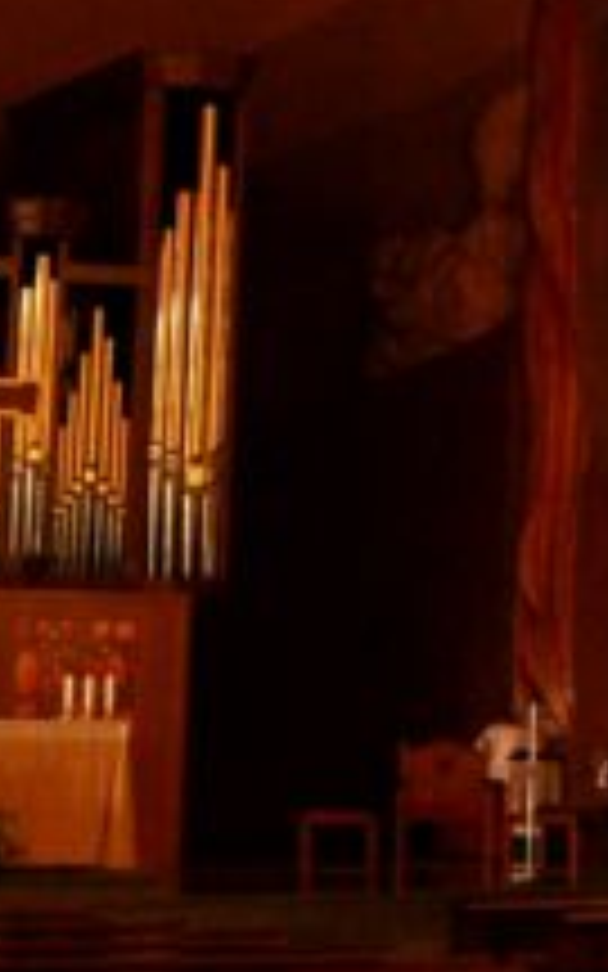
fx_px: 3447
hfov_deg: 9.6
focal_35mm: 130
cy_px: -518
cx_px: 1081
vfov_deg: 14.8
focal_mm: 18
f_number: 4
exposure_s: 1/60
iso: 500
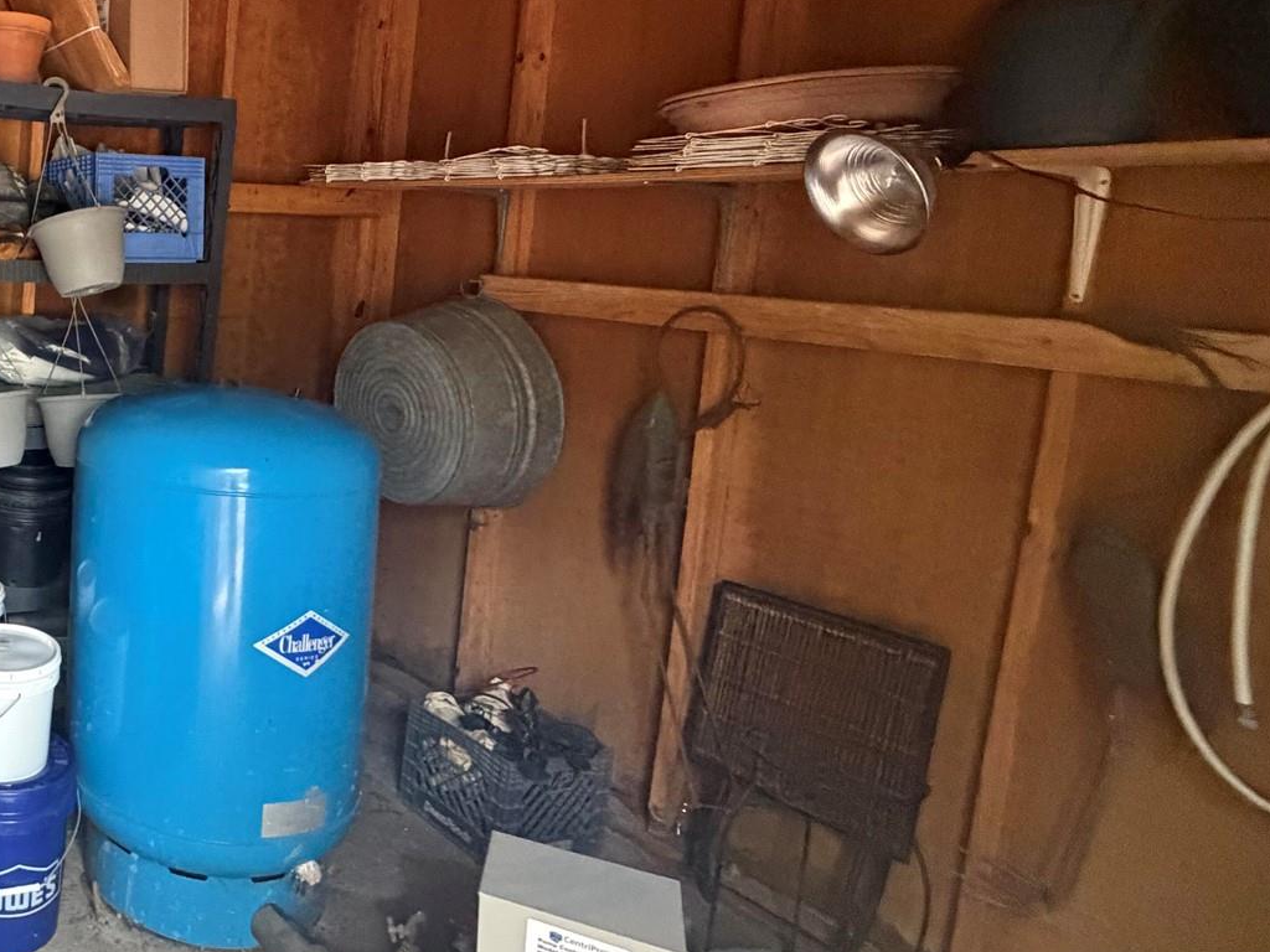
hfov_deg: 51.3
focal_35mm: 28
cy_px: 328
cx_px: 7
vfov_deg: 49.0
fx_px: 1027
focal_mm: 2.22
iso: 800
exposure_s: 1/60
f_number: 2.2
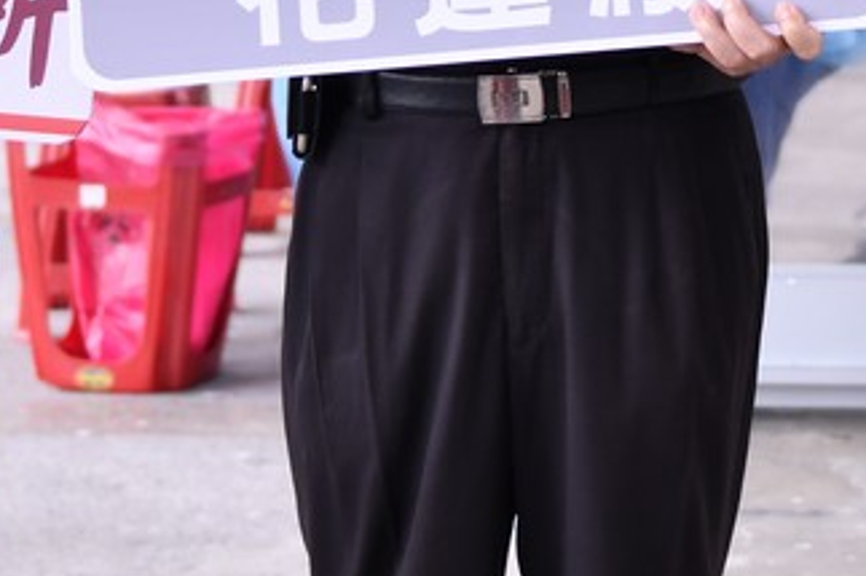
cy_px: -242
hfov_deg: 13.6
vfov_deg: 9.1
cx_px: 949
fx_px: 3558
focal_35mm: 148
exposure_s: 1/1000
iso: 400
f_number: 2.8
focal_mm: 35
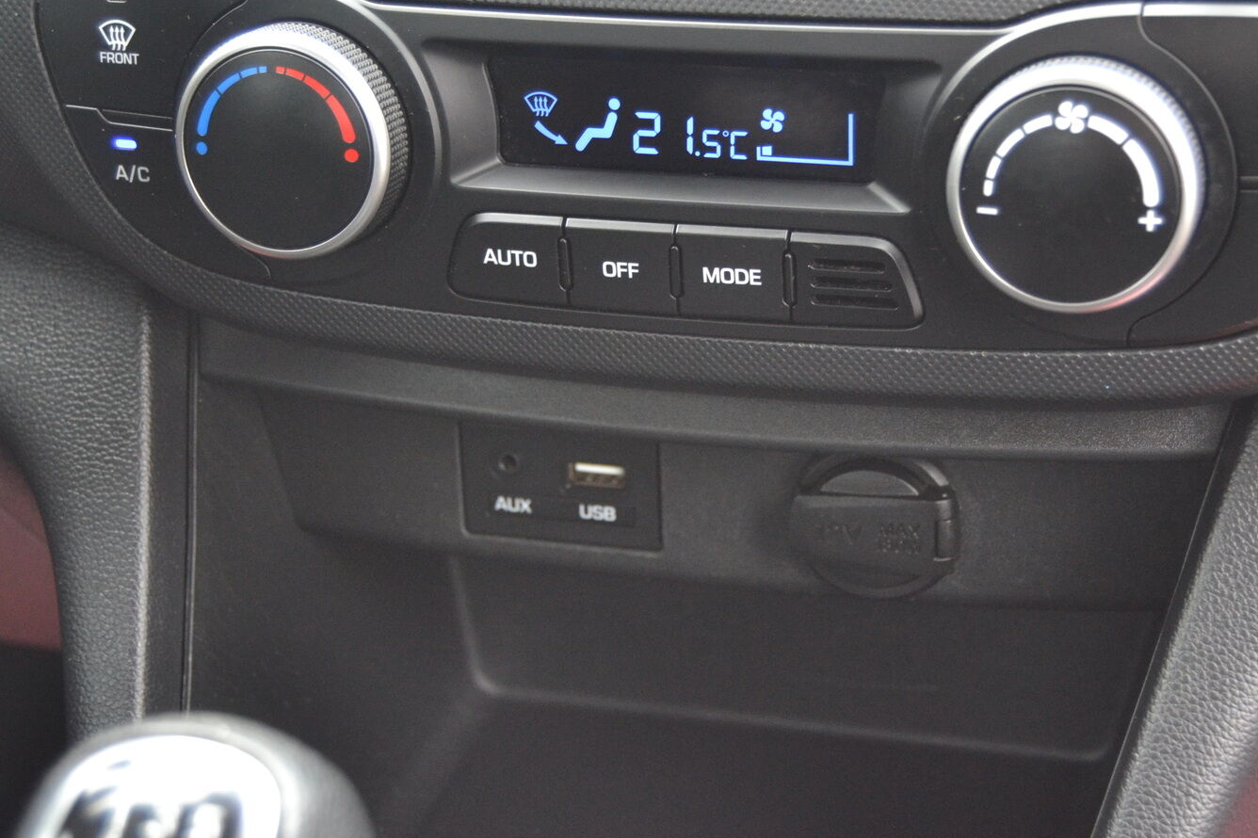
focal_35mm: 69
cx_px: 693
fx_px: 2410
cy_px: 350
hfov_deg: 29.2
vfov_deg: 19.7
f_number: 4.5
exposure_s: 1/60
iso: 1100
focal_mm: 32
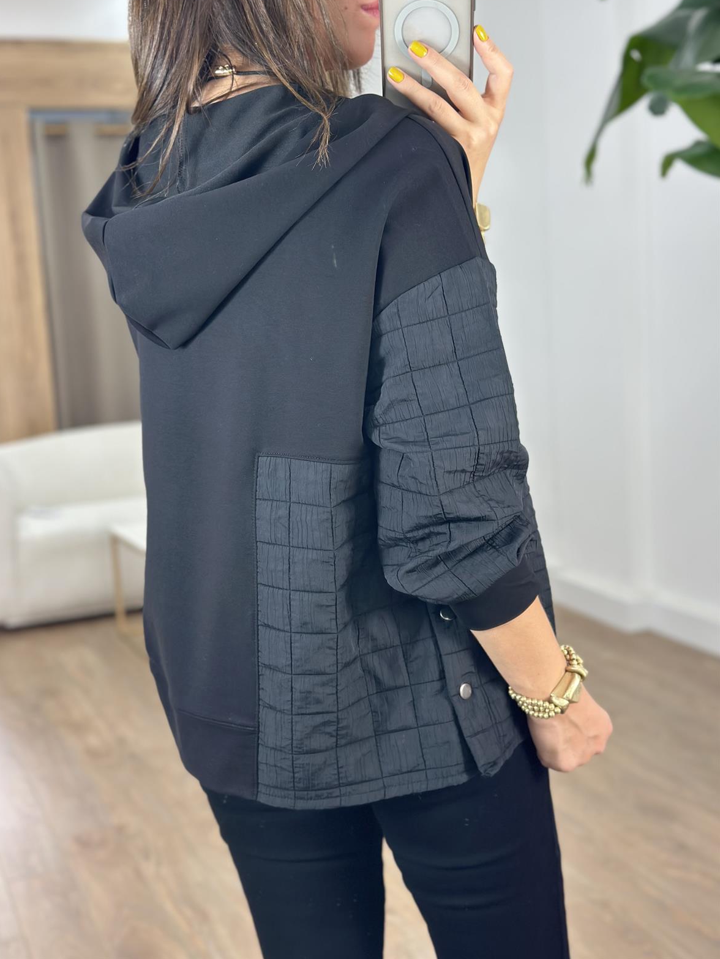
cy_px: 471
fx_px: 1358
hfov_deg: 29.7
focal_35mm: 49
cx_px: 354
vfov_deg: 38.9
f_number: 1.78
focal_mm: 6.86
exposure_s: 1/100
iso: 125
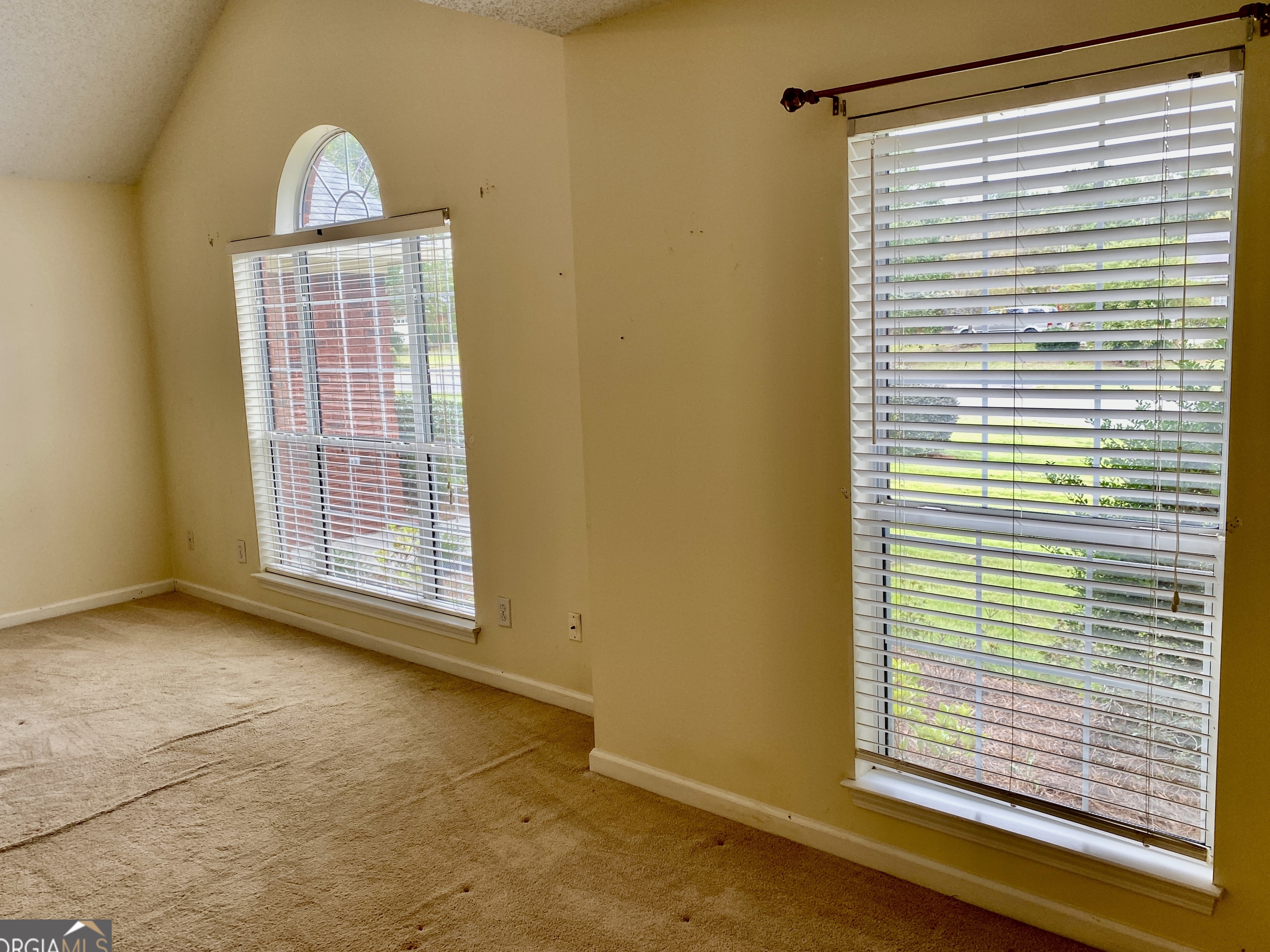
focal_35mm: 28
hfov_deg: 63.4
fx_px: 1027
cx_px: 642
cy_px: 458
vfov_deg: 49.7
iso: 64
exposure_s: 1/120
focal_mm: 4.25
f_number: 1.8
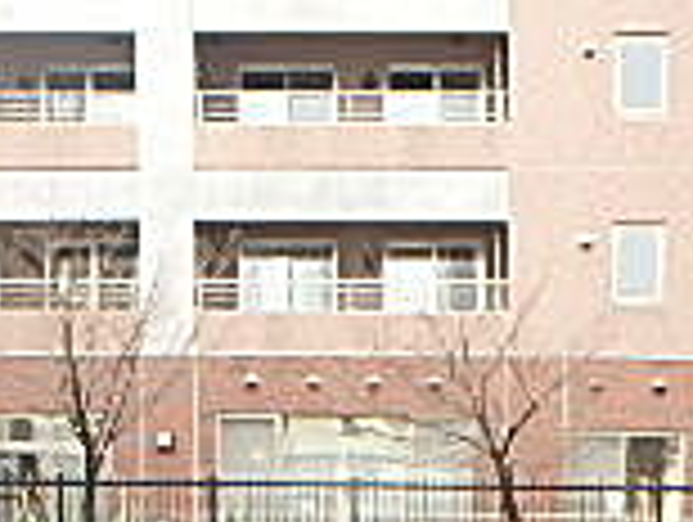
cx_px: 482
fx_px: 1744
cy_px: 747
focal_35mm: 87
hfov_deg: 22.3
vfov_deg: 15.8
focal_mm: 3.7
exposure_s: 1/60
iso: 125
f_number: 3.5
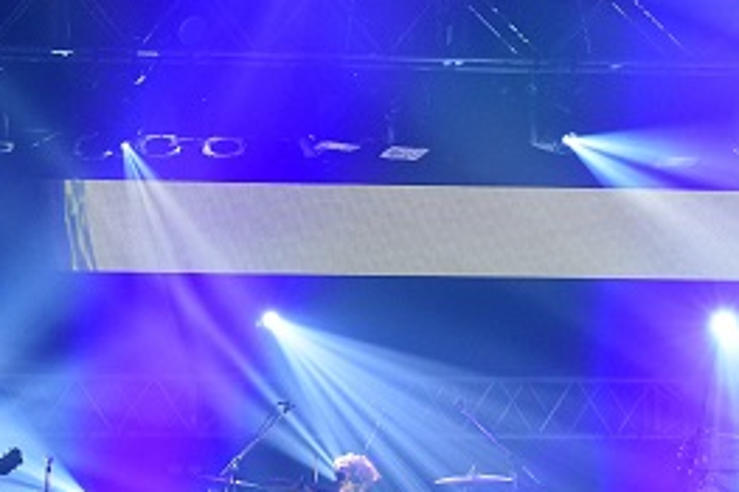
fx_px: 3652
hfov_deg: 11.5
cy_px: 202
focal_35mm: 178
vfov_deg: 7.7
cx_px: 582
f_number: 8
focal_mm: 78
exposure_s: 1/400
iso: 3200
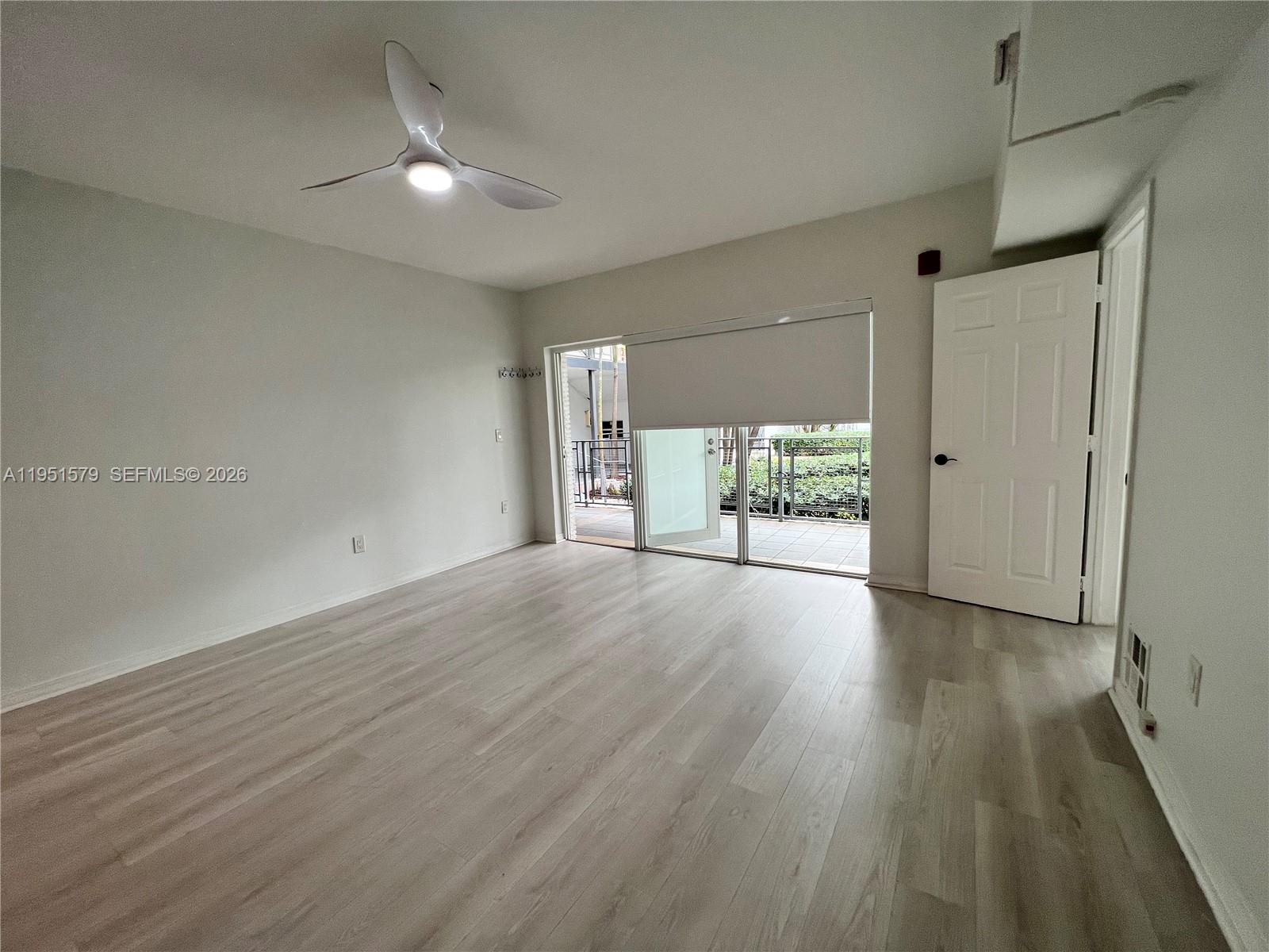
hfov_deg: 106.2
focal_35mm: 13
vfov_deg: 89.9
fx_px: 477
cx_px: 634
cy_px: 476
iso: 64
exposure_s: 1/120
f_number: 1.8
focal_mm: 1.57
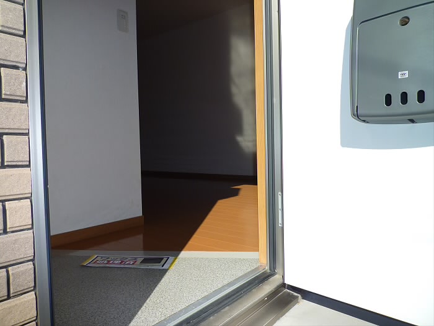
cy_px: 163
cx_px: 217
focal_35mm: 25
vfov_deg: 54.9
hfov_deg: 69.4
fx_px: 313
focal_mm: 4.4
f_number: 3.5
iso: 100
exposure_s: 1/640
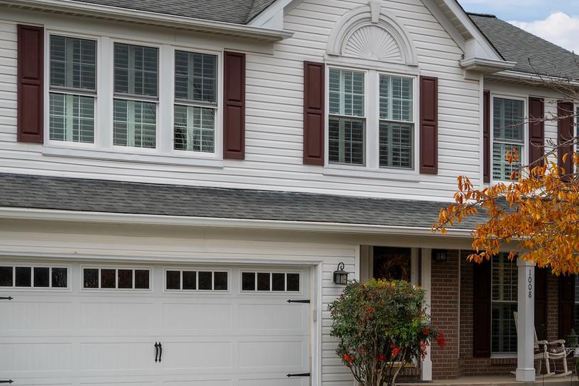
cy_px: 191
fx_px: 1206
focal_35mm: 75
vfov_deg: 18.2
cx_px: 307
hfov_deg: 27.0
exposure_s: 1/40
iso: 100
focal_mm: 30
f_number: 8
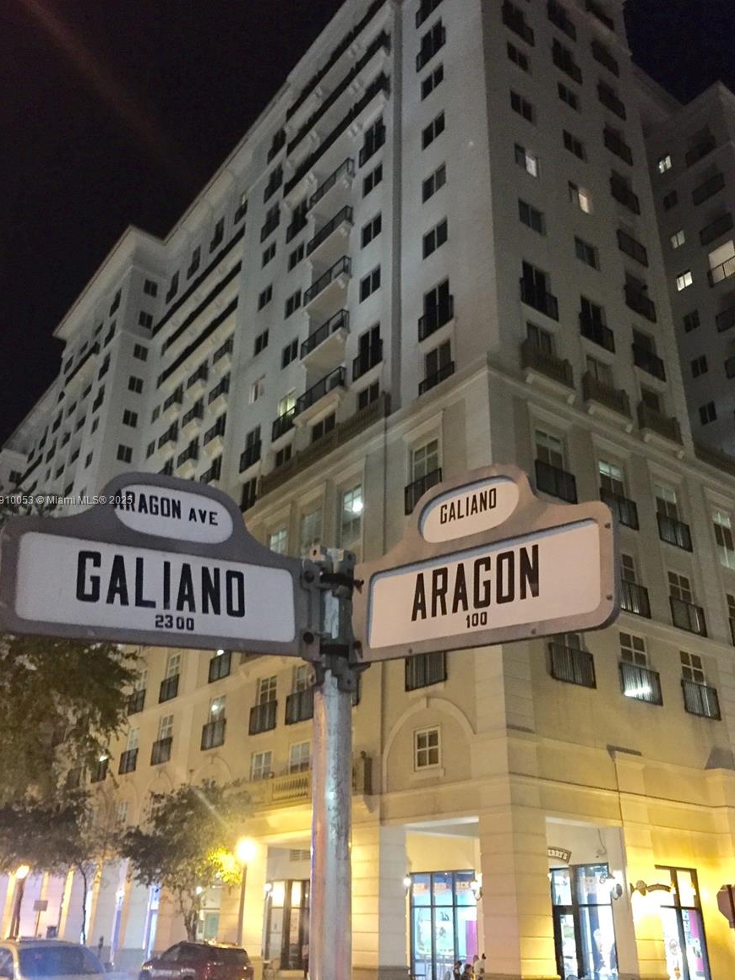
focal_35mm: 30
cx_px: 358
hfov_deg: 46.8
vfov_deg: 60.0
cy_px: 501
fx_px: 849
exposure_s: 1/15
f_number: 2.2
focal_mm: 4.15
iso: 500
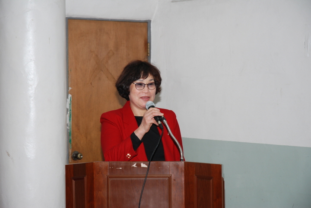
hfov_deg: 19.4
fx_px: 908
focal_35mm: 105
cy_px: 104
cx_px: 156
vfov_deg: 13.1
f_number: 5.6
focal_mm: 70
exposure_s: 1/60
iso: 200
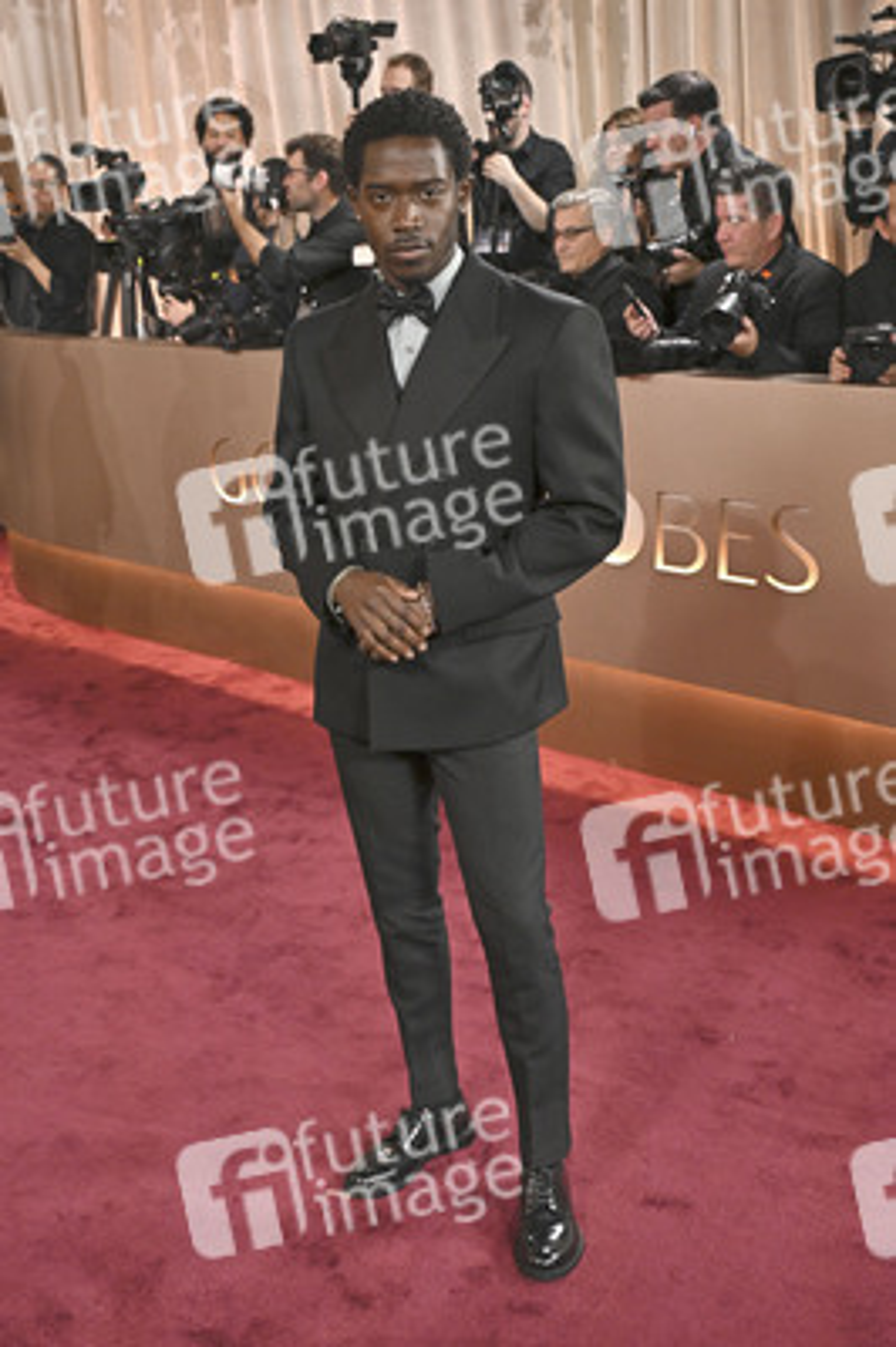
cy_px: 674
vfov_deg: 50.7
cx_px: 448
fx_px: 1421
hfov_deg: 35.0
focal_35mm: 38
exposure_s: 1/320
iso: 2500
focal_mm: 38
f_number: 5
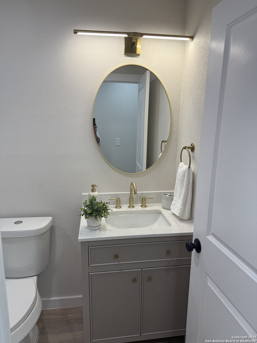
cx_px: 128
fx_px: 238
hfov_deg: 56.8
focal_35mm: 24
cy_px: 172
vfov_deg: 71.6
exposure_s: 1/197
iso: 100
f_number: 1.78
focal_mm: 6.76
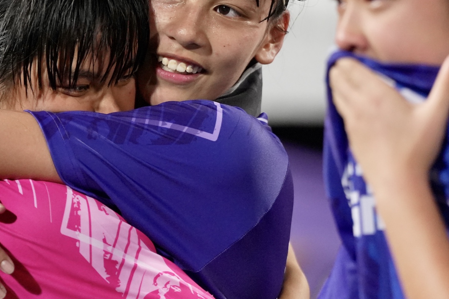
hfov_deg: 5.5
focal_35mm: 372
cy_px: 123
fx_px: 4638
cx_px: 101
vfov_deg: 3.7
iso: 4000
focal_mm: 200
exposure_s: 1/1000
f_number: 2.8
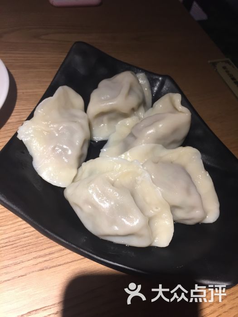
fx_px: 266
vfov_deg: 61.7
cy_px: 158
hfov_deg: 48.2
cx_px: 119
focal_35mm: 29
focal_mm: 4.15
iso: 32
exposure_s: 1/33
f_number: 2.2
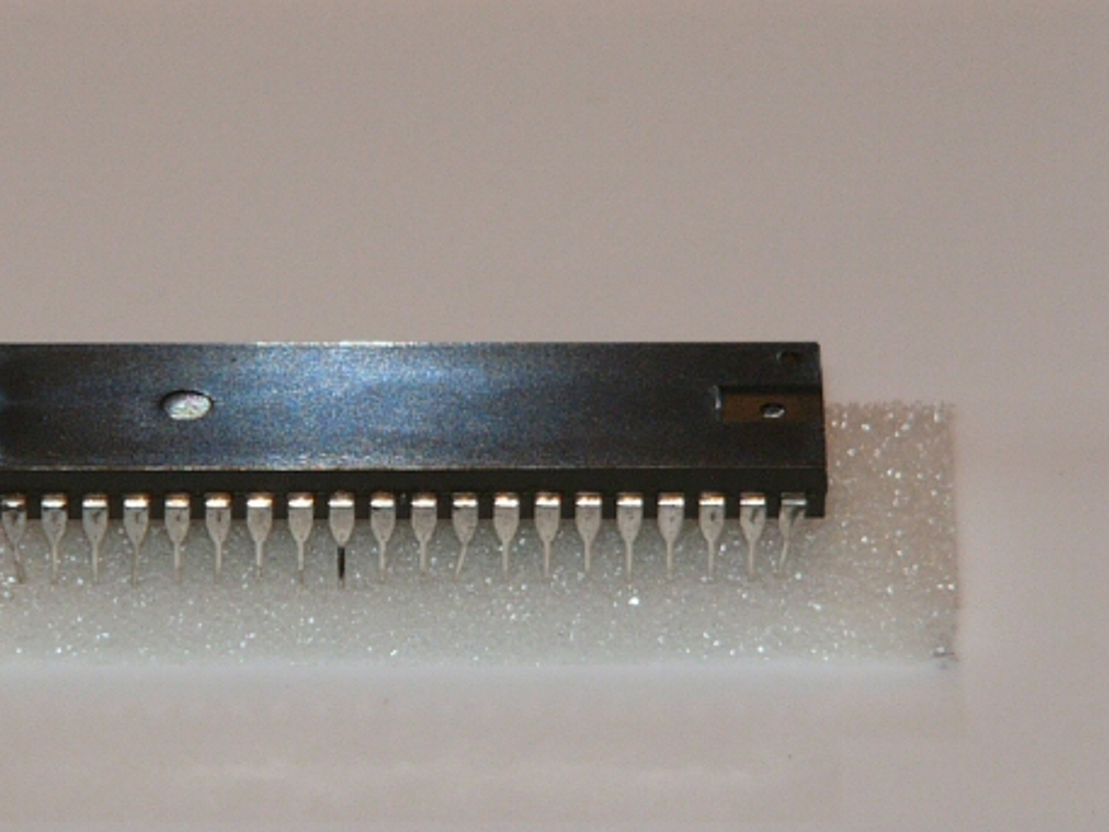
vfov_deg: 5.7
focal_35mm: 262
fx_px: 8396
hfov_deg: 7.6
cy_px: 529
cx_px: 413
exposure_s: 1/60
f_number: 2.8
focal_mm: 31.1
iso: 100
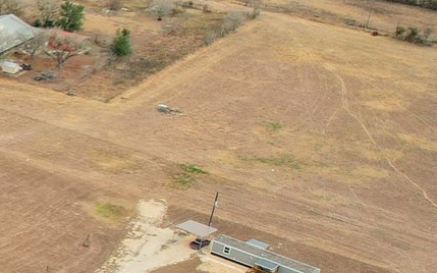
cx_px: -479
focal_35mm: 107
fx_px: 1274
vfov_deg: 12.1
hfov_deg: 15.1
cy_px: 276
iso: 100
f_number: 2.8
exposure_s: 1/500
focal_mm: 8.4
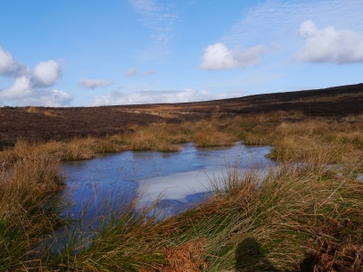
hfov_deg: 54.0
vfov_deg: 41.8
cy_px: 133
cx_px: 177
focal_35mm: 34
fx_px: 356
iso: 160
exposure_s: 1/500
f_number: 8
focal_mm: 16
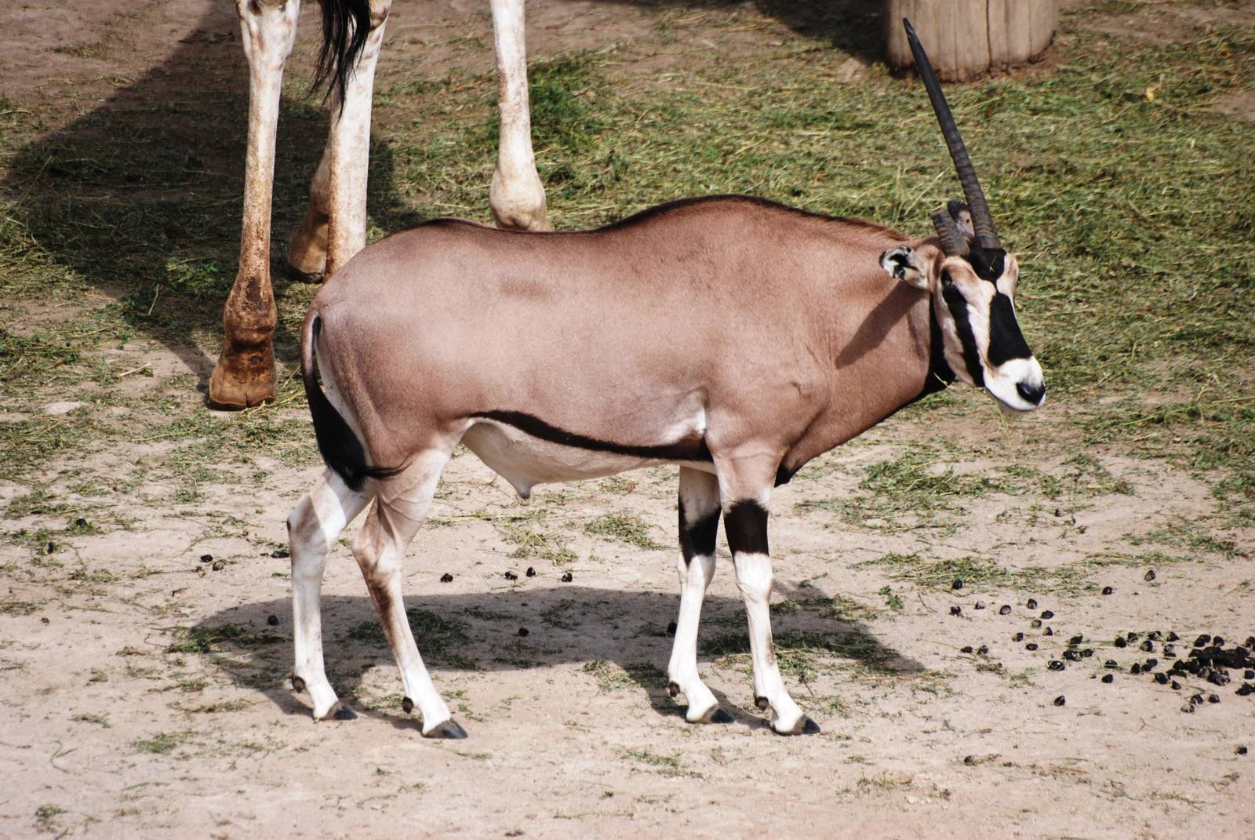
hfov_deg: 4.6
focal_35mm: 450
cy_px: 420
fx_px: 15706
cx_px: 628
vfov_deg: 3.1
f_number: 5.6
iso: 200
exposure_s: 1/800
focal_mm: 300
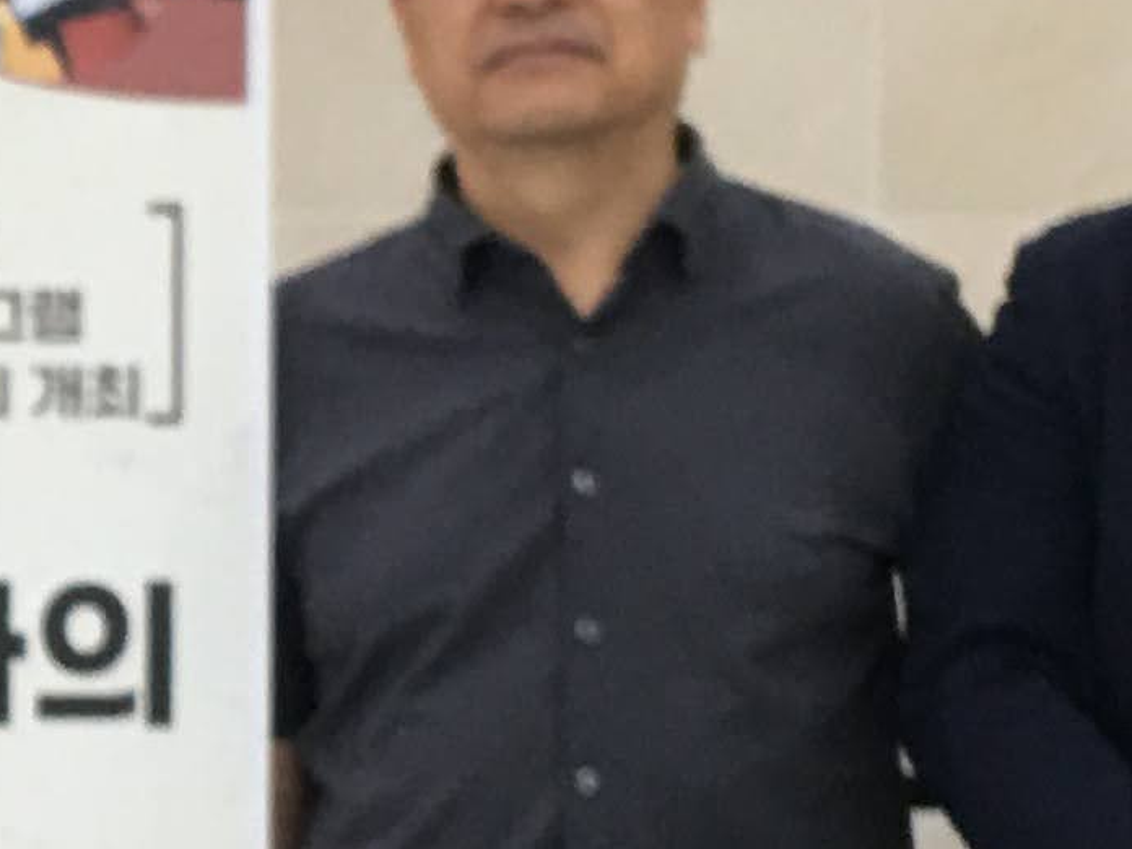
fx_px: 5494
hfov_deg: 11.4
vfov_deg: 8.8
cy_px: 540
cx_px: -428
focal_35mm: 168
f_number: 2.2
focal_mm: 4.15
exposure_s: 1/15
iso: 32
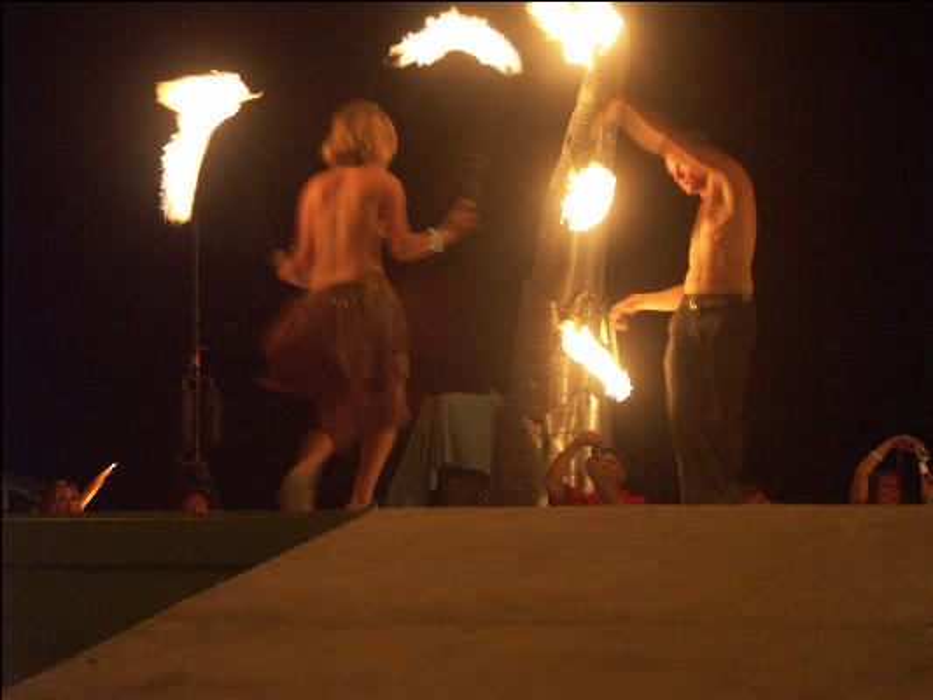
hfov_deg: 18.2
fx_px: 2912
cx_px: 466
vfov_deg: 13.7
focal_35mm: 108
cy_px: 350
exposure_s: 1/10
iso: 200
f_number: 3.5
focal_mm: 26.87
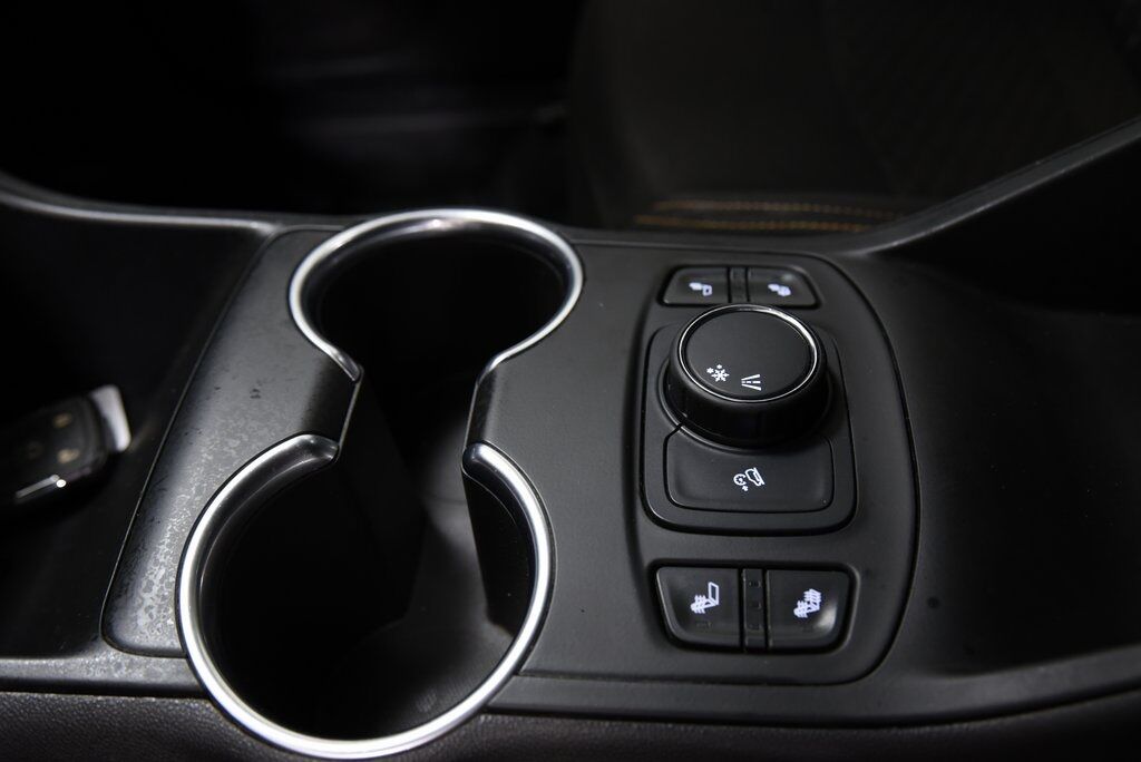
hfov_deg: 53.1
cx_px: 570
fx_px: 1142
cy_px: 381
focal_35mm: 36
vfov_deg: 36.9
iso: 2000
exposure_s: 1/20
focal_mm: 36
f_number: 5
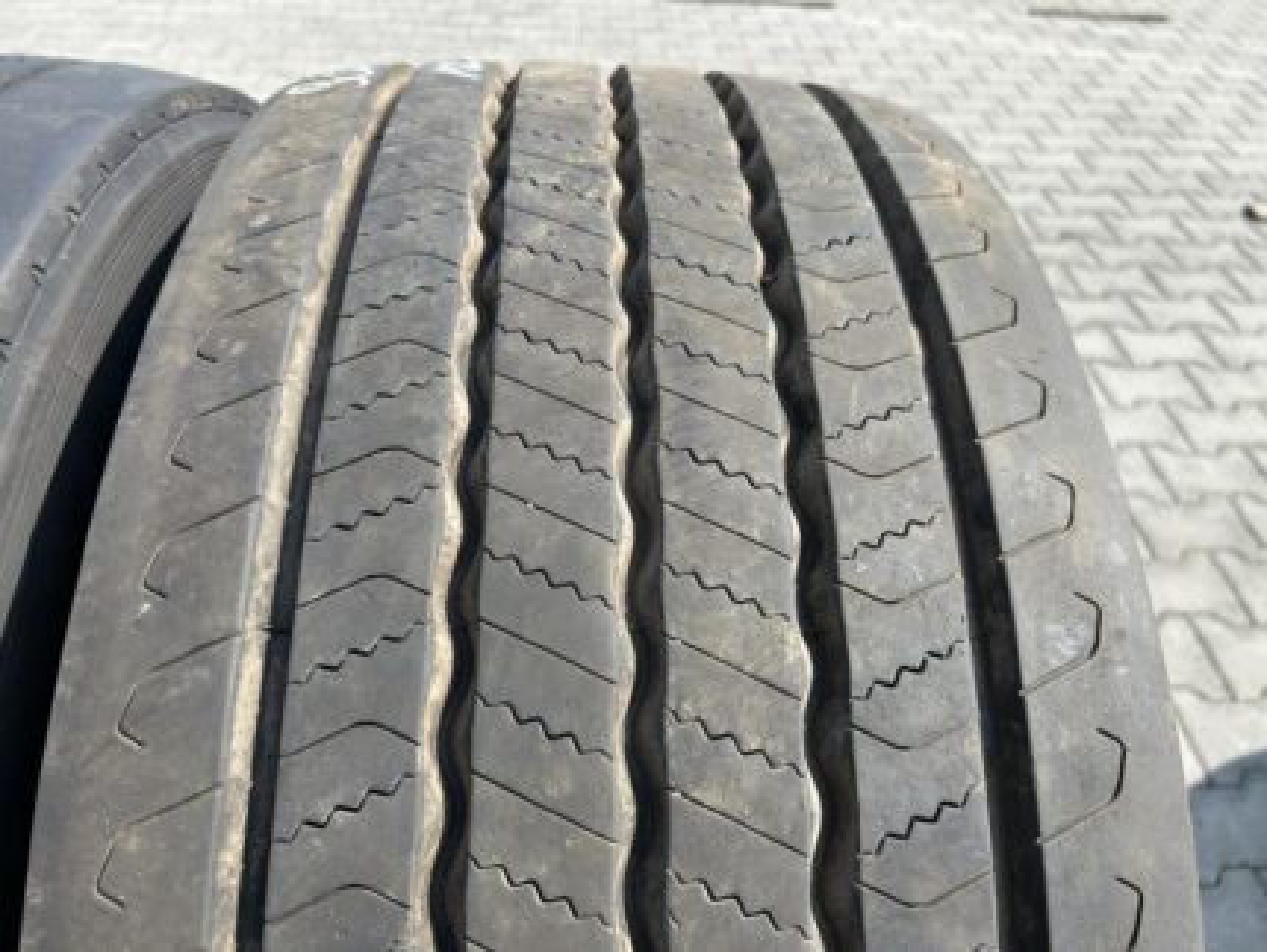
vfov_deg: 53.1
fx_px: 952
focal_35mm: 26
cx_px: 634
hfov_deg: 67.3
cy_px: 476
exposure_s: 1/1531
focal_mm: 5.7
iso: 50
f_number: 1.5
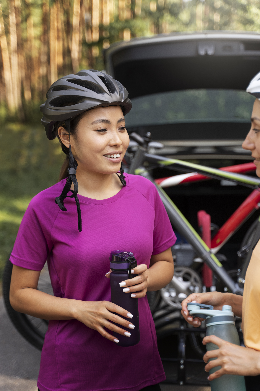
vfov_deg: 36.2
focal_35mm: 55
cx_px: 130
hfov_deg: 24.6
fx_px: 596
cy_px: 196
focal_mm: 55
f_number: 2.8
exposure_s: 1/400
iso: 400
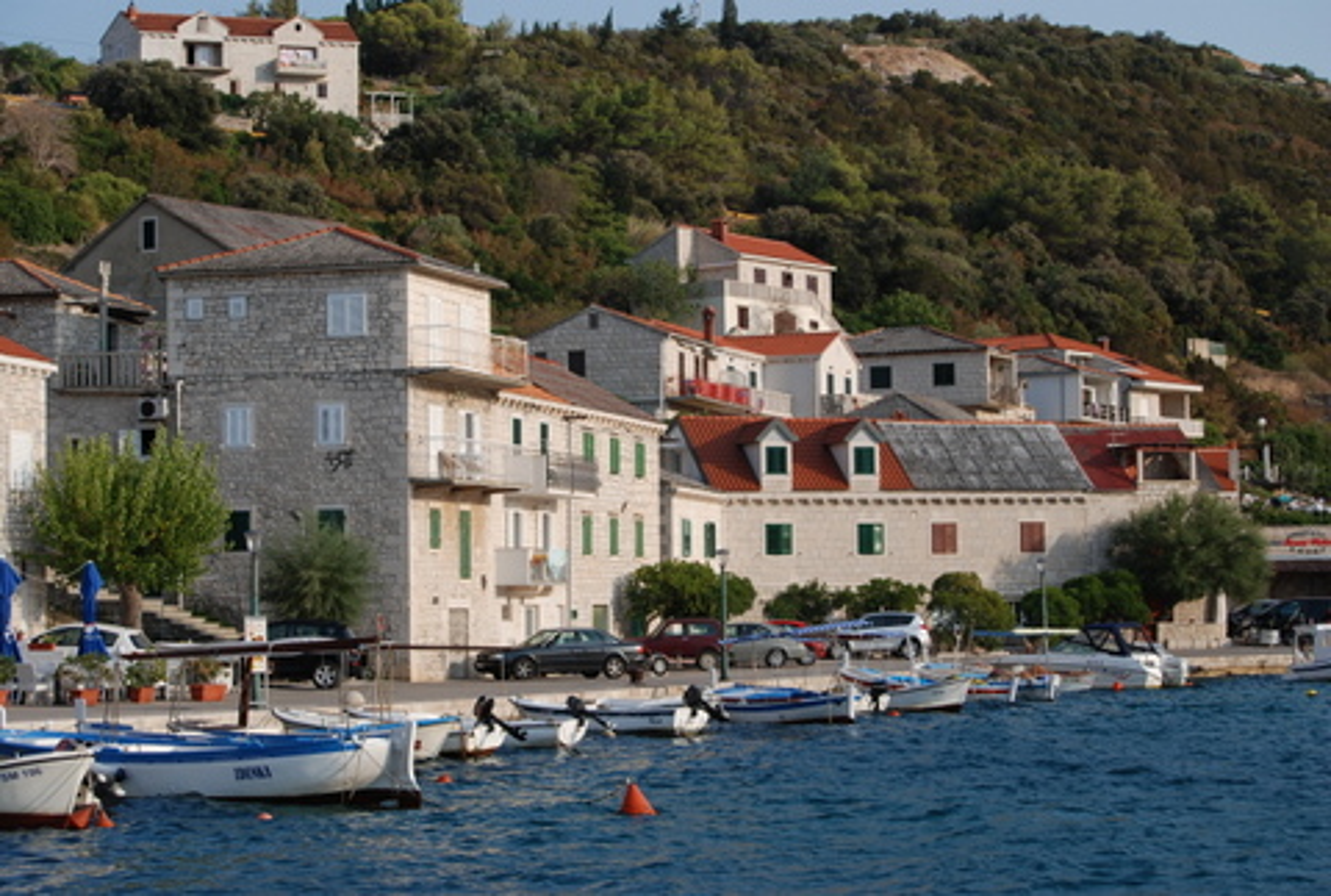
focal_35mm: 82
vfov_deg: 16.7
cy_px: 448
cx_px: 666
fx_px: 3059
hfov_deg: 24.5
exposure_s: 1/200
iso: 100
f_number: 7.1
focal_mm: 55
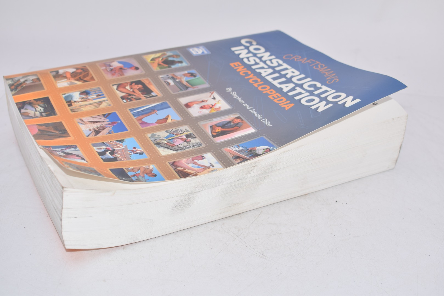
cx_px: 222
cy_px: 148
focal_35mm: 54
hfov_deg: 36.9
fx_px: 666
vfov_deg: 25.1
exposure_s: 1/160
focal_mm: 36
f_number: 8
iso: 100
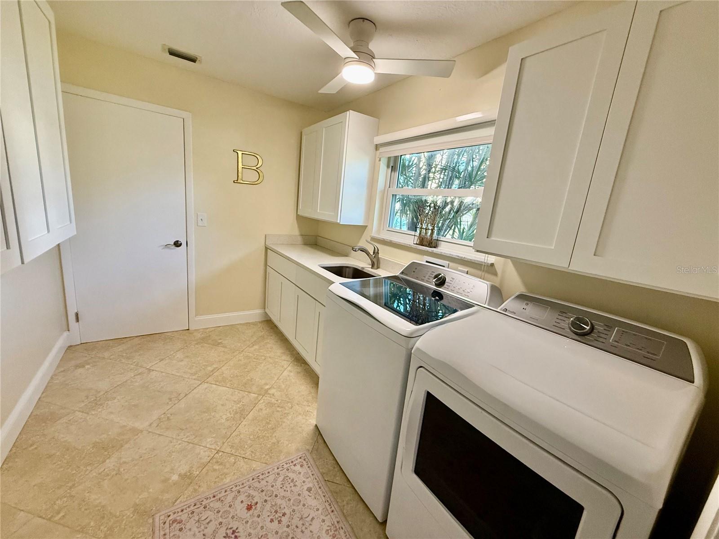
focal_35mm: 14
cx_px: 360
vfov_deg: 85.7
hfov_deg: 102.1
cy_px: 270
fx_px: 291
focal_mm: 2.22
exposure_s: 1/120
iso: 320
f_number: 2.2
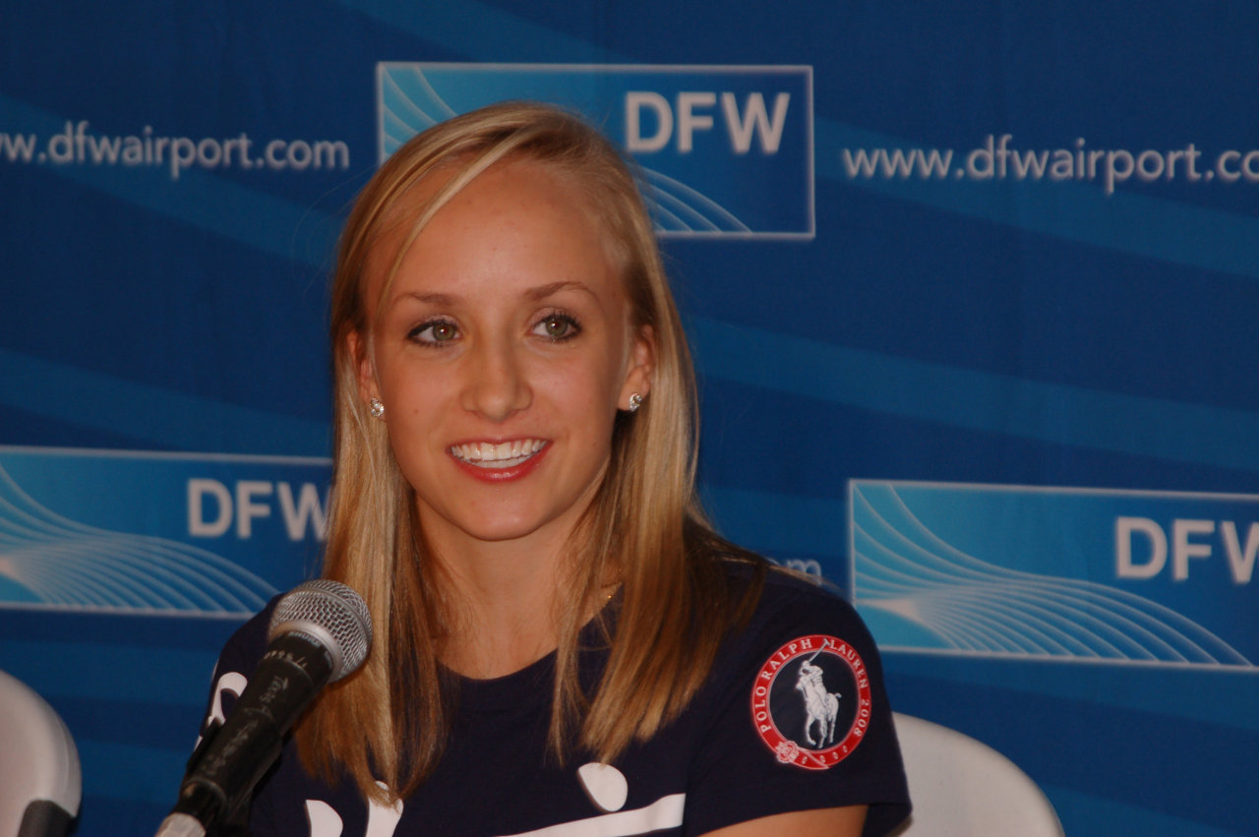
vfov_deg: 6.8
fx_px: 7075
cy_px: 418
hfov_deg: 10.2
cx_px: 630
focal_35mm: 202
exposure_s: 1/60
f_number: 6
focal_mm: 135
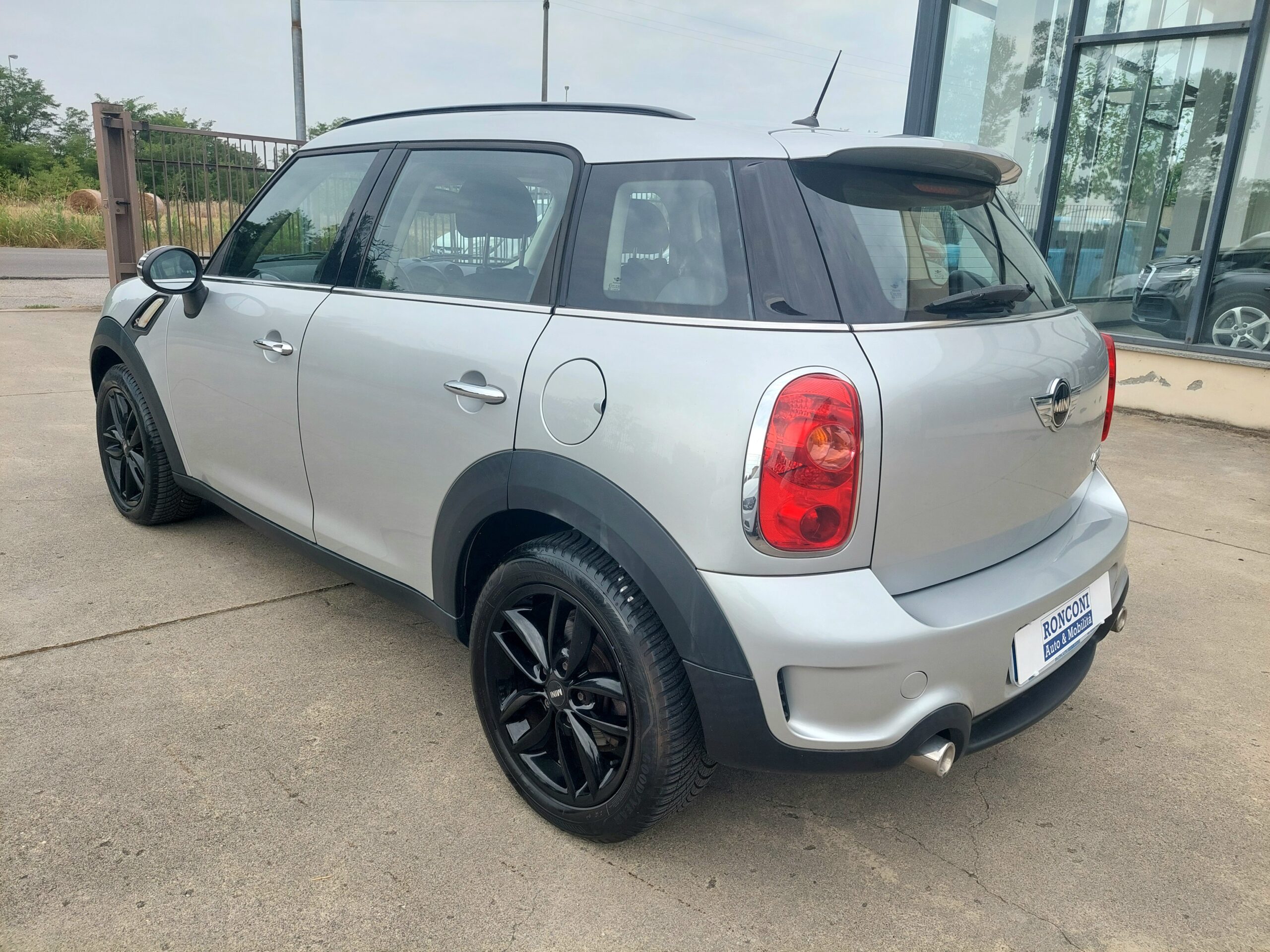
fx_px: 917
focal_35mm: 25
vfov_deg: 54.9
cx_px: 635
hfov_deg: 69.4
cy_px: 476
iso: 40
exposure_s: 1/909
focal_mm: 5.23
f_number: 1.8
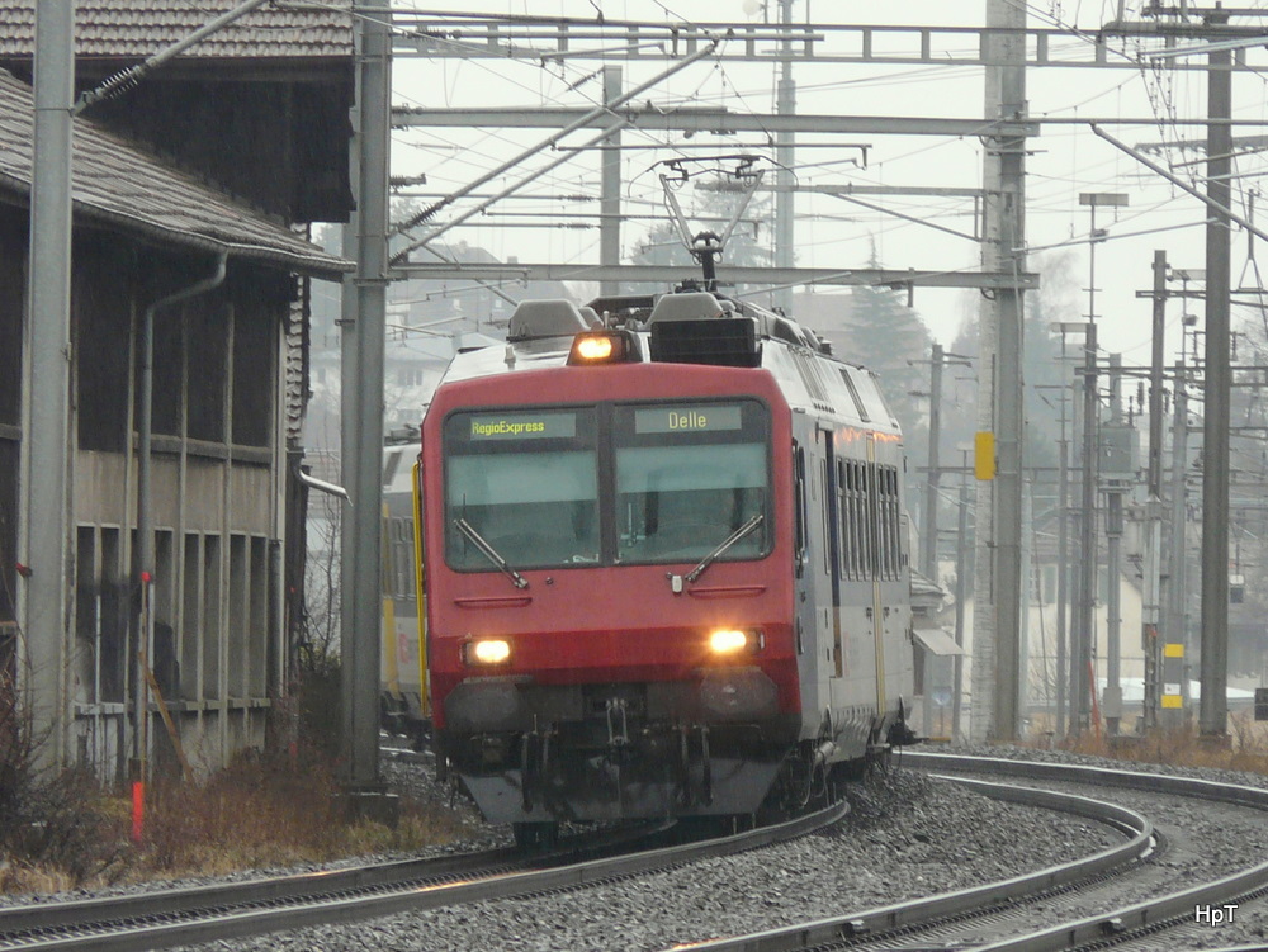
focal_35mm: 309
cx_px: 634
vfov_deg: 4.8
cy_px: 476
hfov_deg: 6.4
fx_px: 11324
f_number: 4
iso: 100
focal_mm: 50.7
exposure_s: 1/100
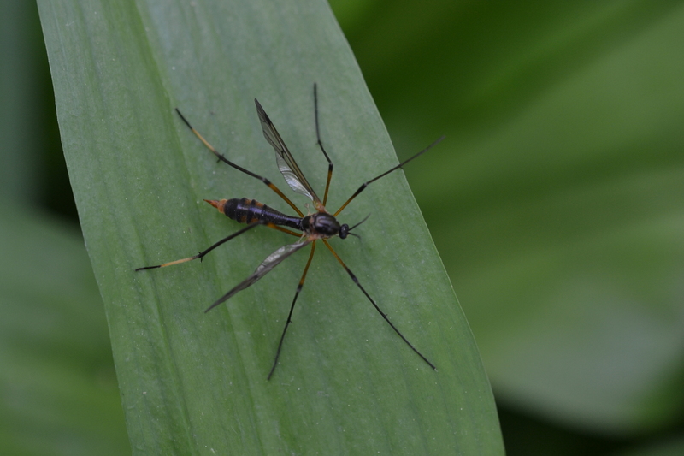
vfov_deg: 10.7
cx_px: 342
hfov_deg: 16.1
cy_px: 228
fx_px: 2422
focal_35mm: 128
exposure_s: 1/100
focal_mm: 85
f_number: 7.1
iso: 400
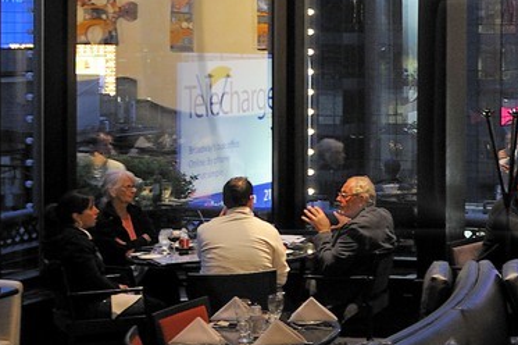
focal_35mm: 103
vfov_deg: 13.1
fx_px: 1481
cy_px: 3
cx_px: 705
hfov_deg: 18.3
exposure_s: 1/13
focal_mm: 24
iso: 800
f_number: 3.5
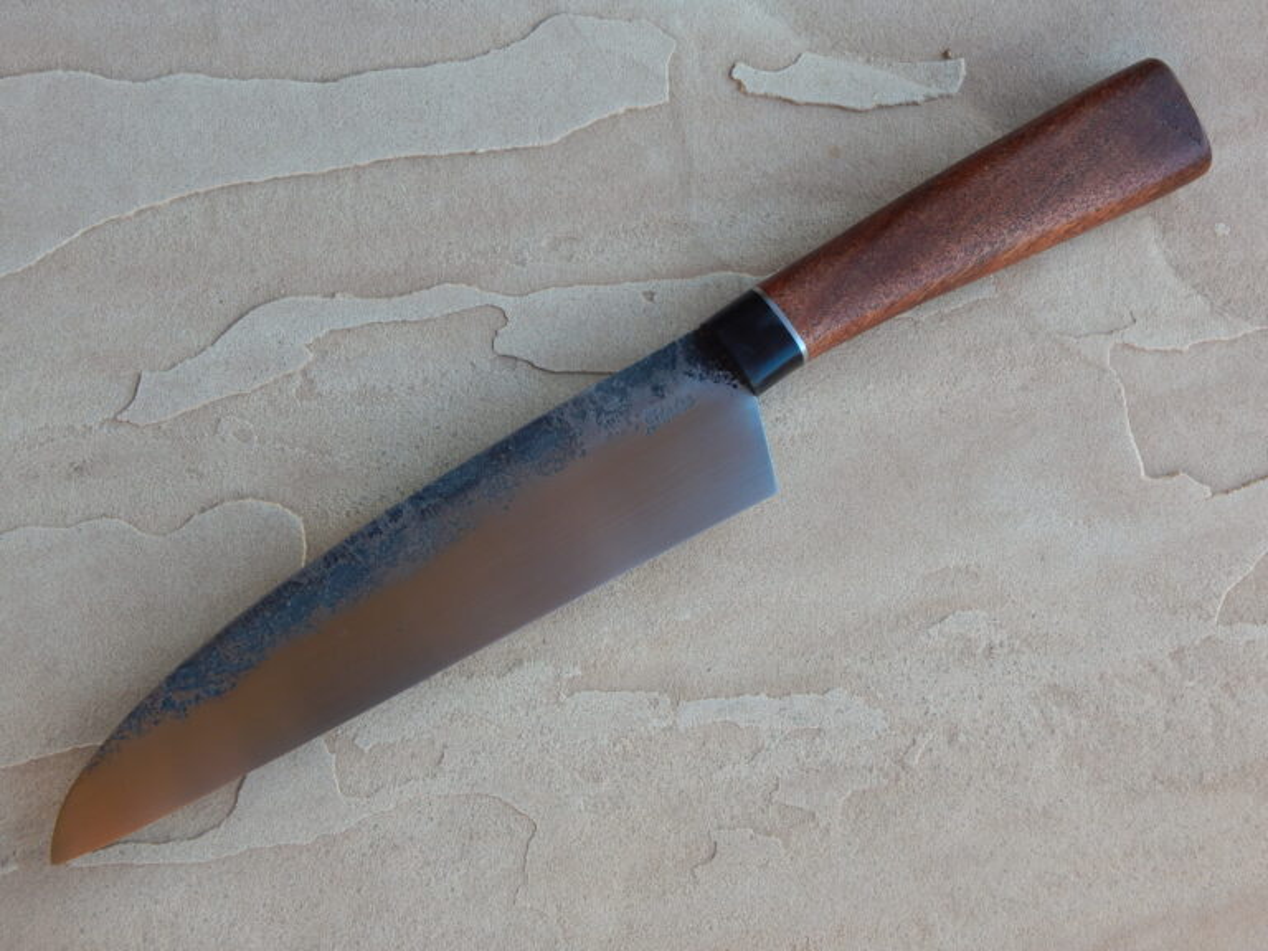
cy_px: 476
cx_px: 634
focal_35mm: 54
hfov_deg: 35.5
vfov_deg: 27.0
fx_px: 1978
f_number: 3.8
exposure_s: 1/50
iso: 125
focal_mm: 9.7
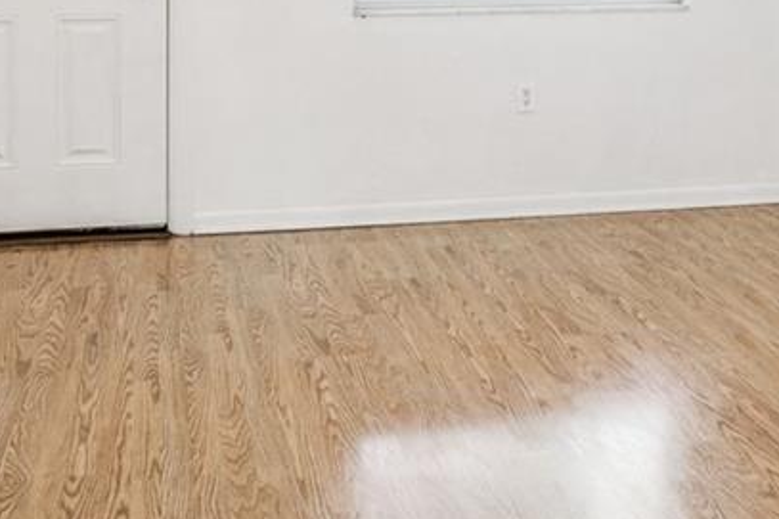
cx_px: 448
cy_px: -92
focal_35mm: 59
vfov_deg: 21.5
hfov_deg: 33.9
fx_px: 1276
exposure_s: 1/80
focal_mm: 10
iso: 100
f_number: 7.1
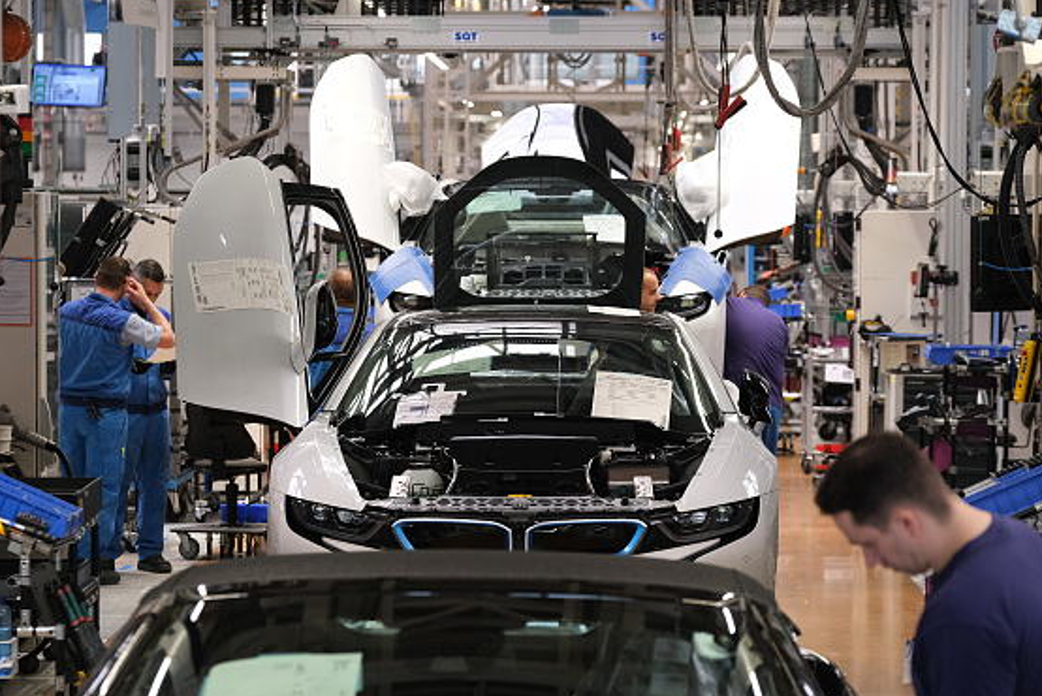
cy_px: 354
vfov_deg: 10.2
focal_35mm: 135
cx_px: 521
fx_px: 3909
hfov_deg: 15.2
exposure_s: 1/200
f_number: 4
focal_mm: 83.8
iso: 1600
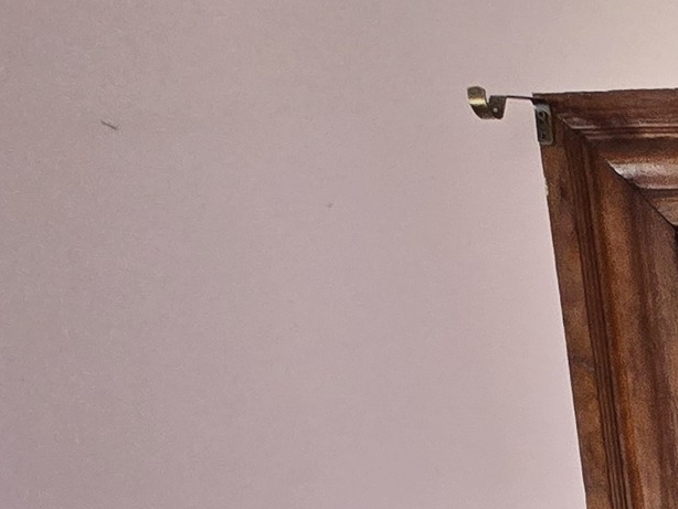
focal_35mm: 65
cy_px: 1043
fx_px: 1274
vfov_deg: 16.6
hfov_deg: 17.2
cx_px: 1474
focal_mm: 2.2
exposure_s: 1/60
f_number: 2.2
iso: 500
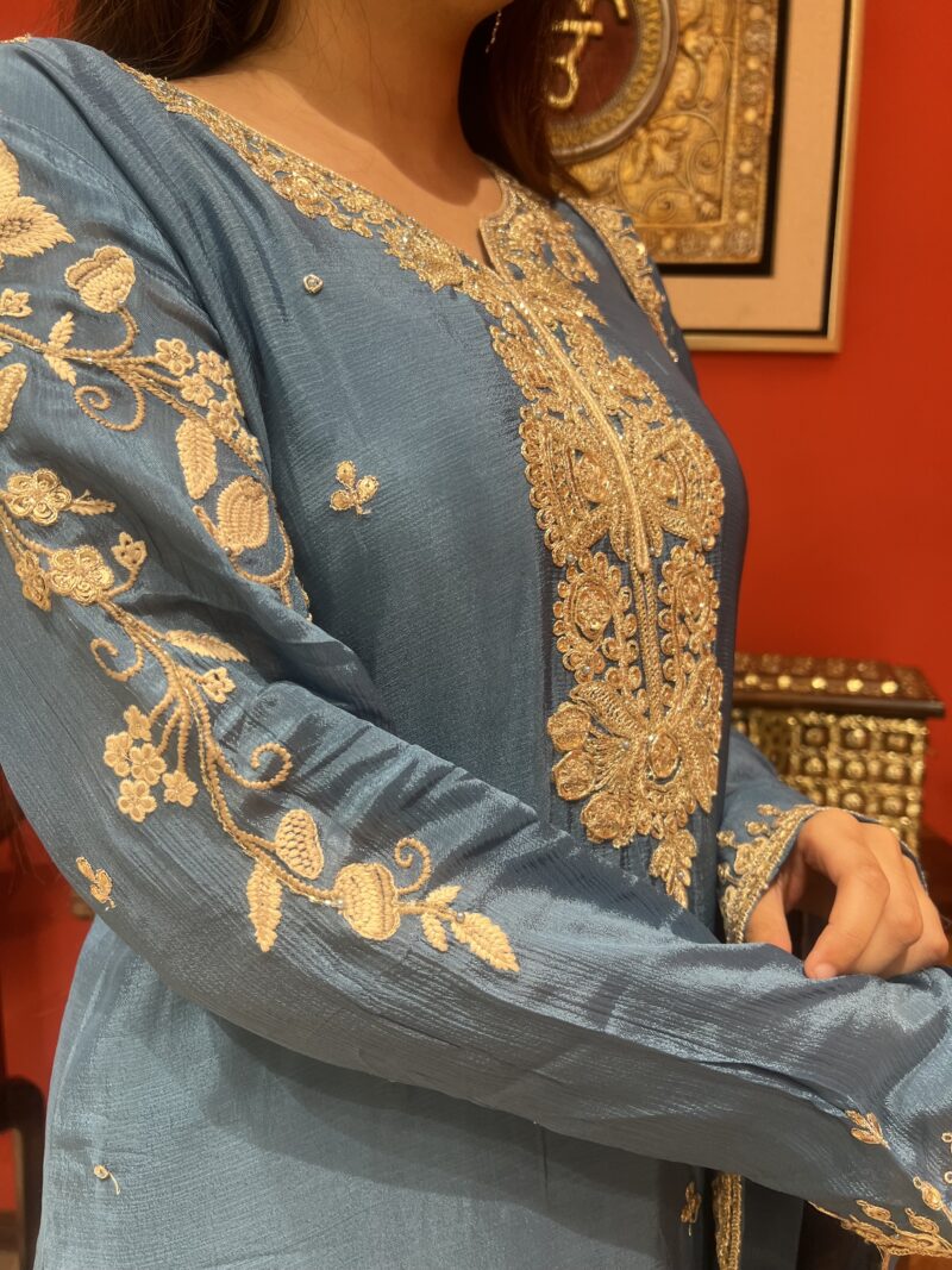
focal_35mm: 26
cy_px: 635
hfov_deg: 53.1
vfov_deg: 67.3
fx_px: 954
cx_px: 476
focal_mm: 5.7
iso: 100
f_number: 1.5
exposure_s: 1/100
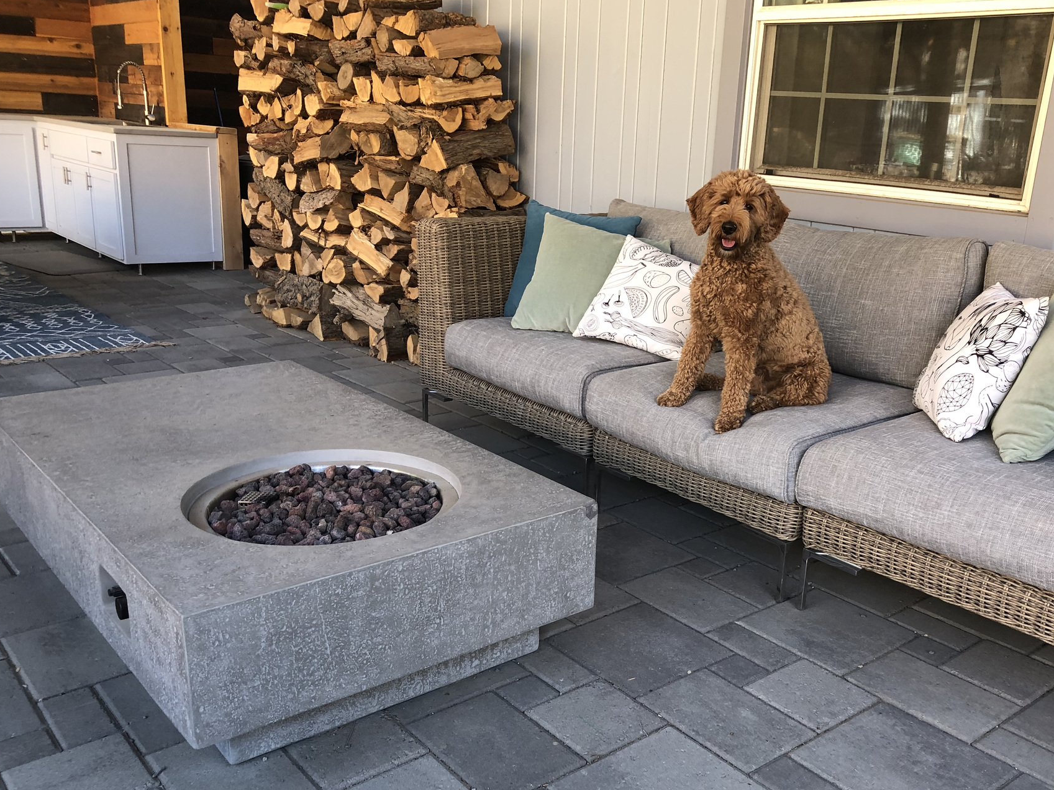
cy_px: 441
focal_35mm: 33
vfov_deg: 42.9
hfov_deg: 55.1
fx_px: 1005
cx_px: 612
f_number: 1.8
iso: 25
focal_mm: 3.99
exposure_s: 1/40
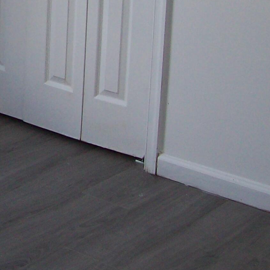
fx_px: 997
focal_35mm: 113
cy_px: -58
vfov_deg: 14.9
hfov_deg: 14.6
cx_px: -109
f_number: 2.7
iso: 82
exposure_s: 1/64
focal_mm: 6
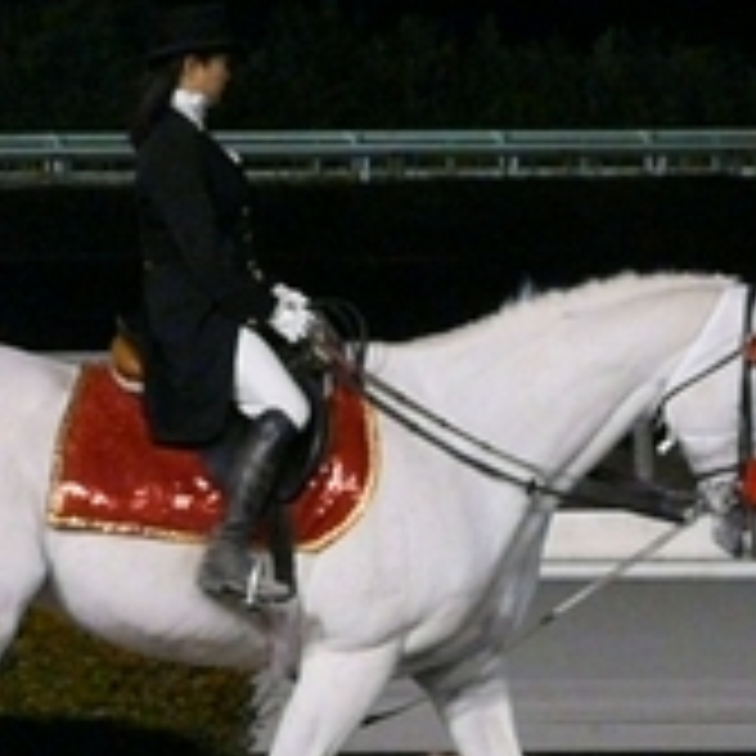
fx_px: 10872
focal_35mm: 440
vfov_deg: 4.0
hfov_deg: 4.0
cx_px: 346
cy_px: 576
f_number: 4
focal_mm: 35.9
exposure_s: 1/250
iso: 1600
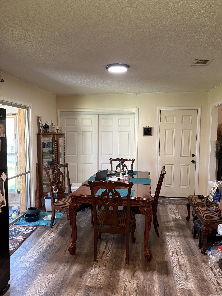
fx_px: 222
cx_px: 111
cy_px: 148
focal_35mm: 26
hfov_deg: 53.1
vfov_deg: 67.3
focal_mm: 5.96
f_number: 1.6
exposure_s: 1/60
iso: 250
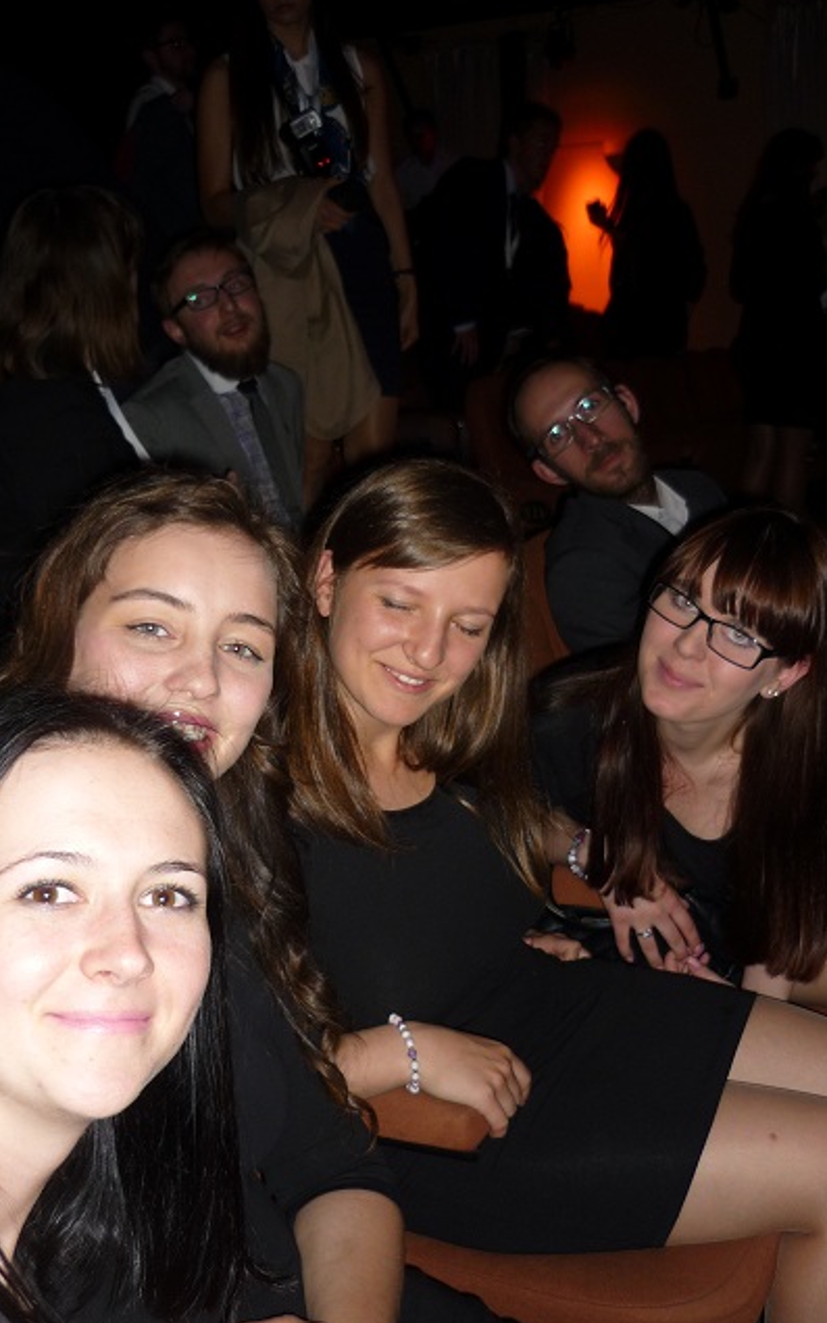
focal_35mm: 36
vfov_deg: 54.0
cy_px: 651
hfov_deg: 35.3
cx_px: 394
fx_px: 1298
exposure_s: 1/30
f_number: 2.8
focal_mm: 5.5
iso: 100
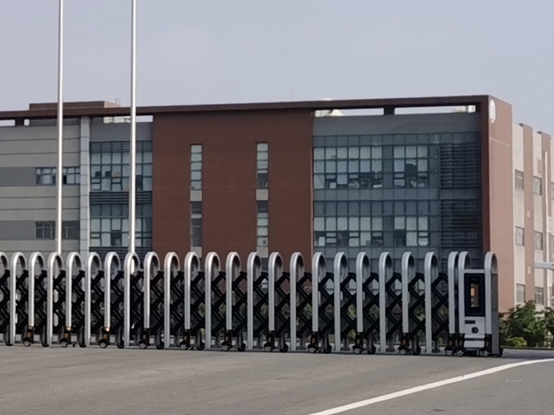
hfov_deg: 12.4
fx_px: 2416
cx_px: -303
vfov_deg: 9.8
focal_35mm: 151
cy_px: 105
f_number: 1.8
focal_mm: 5.58
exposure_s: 1/3236
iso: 50
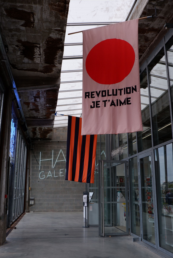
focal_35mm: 33
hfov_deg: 40.0
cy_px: 129
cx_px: 86
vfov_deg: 57.2
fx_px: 238
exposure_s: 1/160
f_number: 9
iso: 200
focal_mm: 22.1
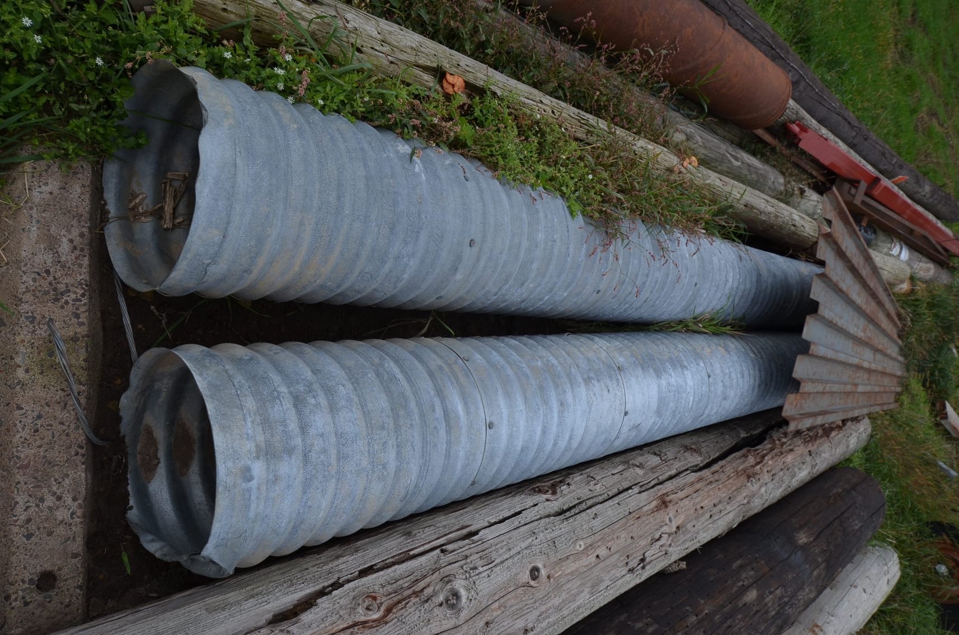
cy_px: 318
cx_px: 480
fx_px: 638
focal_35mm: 24
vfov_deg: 52.9
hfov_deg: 73.9
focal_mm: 16
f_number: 8
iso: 200
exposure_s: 1/250
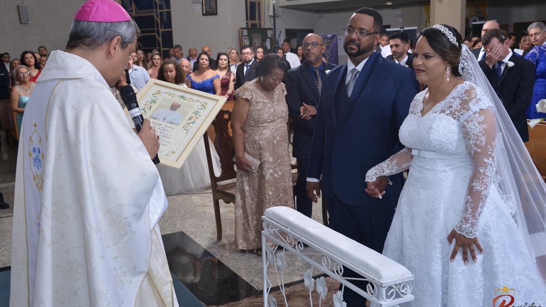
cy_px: 147
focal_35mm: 40
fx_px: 579
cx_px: 273
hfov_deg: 50.5
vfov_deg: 29.7
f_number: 6.3
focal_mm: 38
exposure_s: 1/200
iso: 560
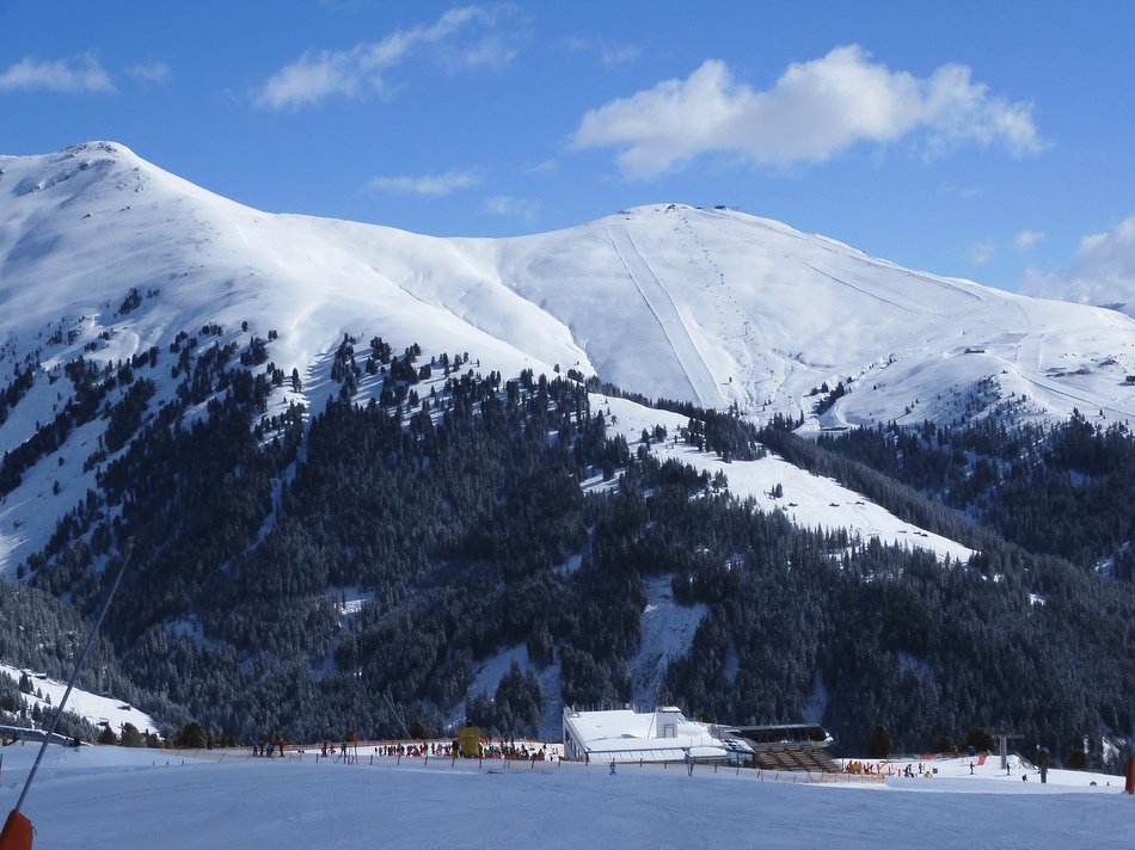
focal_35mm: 70
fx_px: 2295
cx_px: 568
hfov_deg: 27.8
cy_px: 425
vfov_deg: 21.0
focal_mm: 12.5
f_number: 5
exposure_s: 1/1600
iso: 100
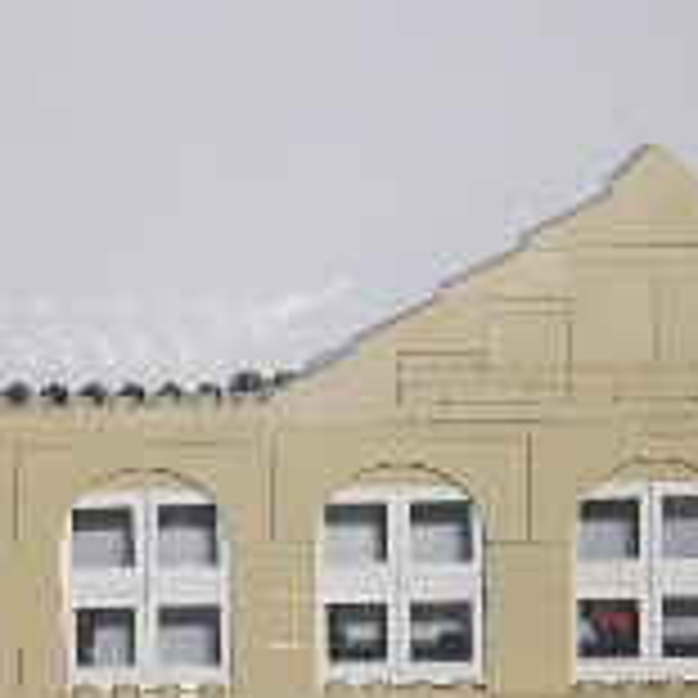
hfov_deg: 12.4
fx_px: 3171
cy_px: 684
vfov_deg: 12.4
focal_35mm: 139
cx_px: 0
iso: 100
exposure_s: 1/60
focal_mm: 8
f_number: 2.8
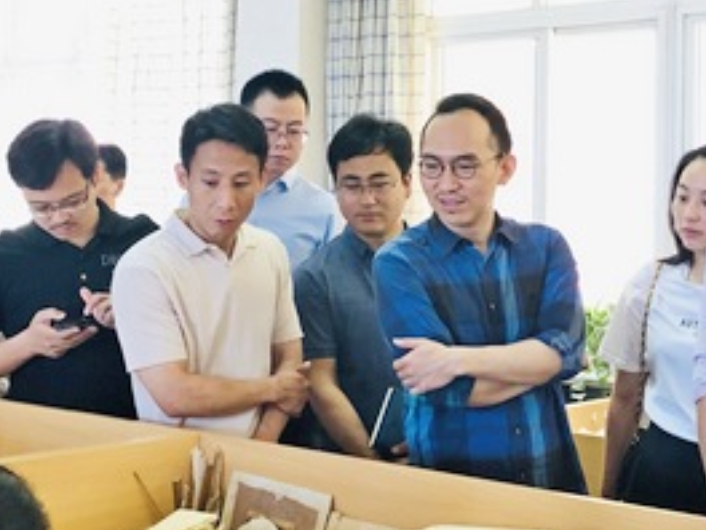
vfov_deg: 21.5
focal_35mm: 68
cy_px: 182
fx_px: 1387
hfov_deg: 28.4
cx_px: 243
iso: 64
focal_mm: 4
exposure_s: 1/17
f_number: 1.8
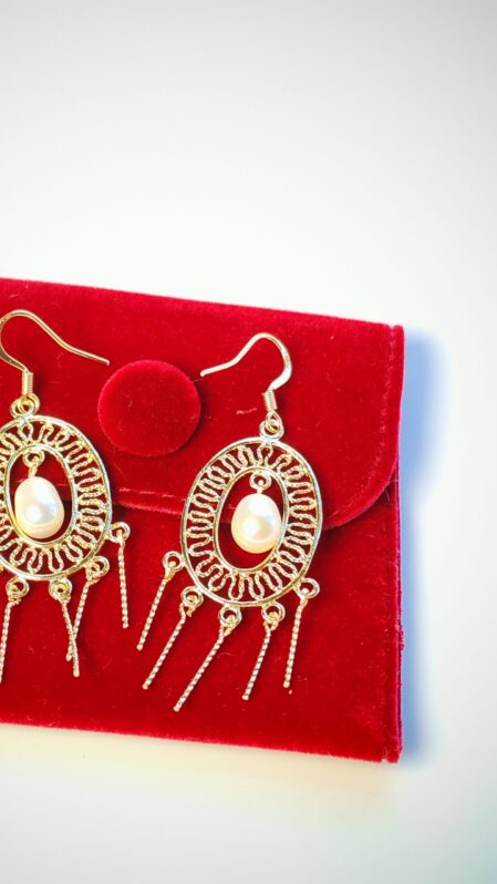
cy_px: 442
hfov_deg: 20.3
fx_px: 1382
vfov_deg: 35.4
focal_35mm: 59
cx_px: 173
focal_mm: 5.52
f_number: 1.95
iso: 80
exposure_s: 1/100
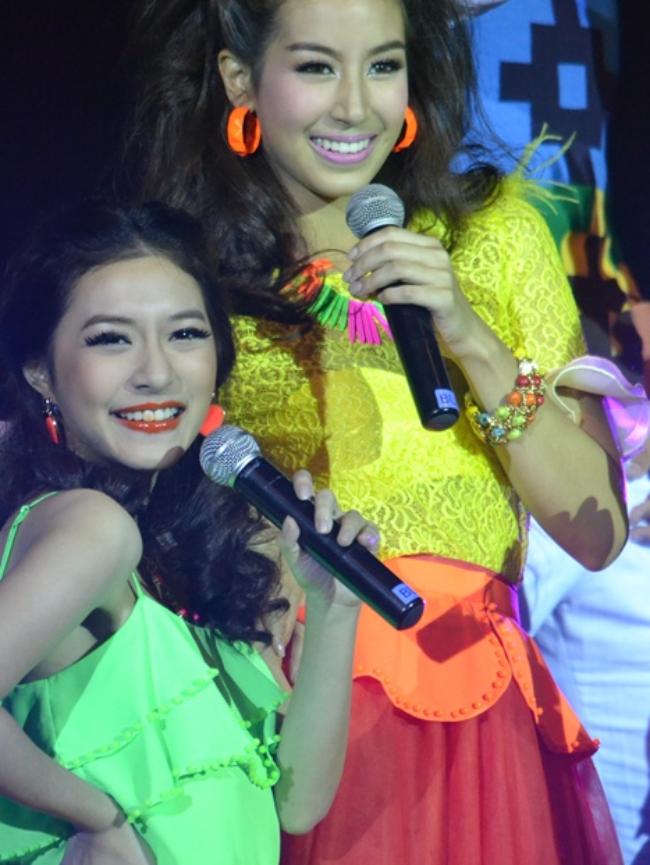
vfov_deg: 3.4
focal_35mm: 584
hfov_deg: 2.5
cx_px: 253
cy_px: 430
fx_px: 14611
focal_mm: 280
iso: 3200
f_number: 5.6
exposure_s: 1/500
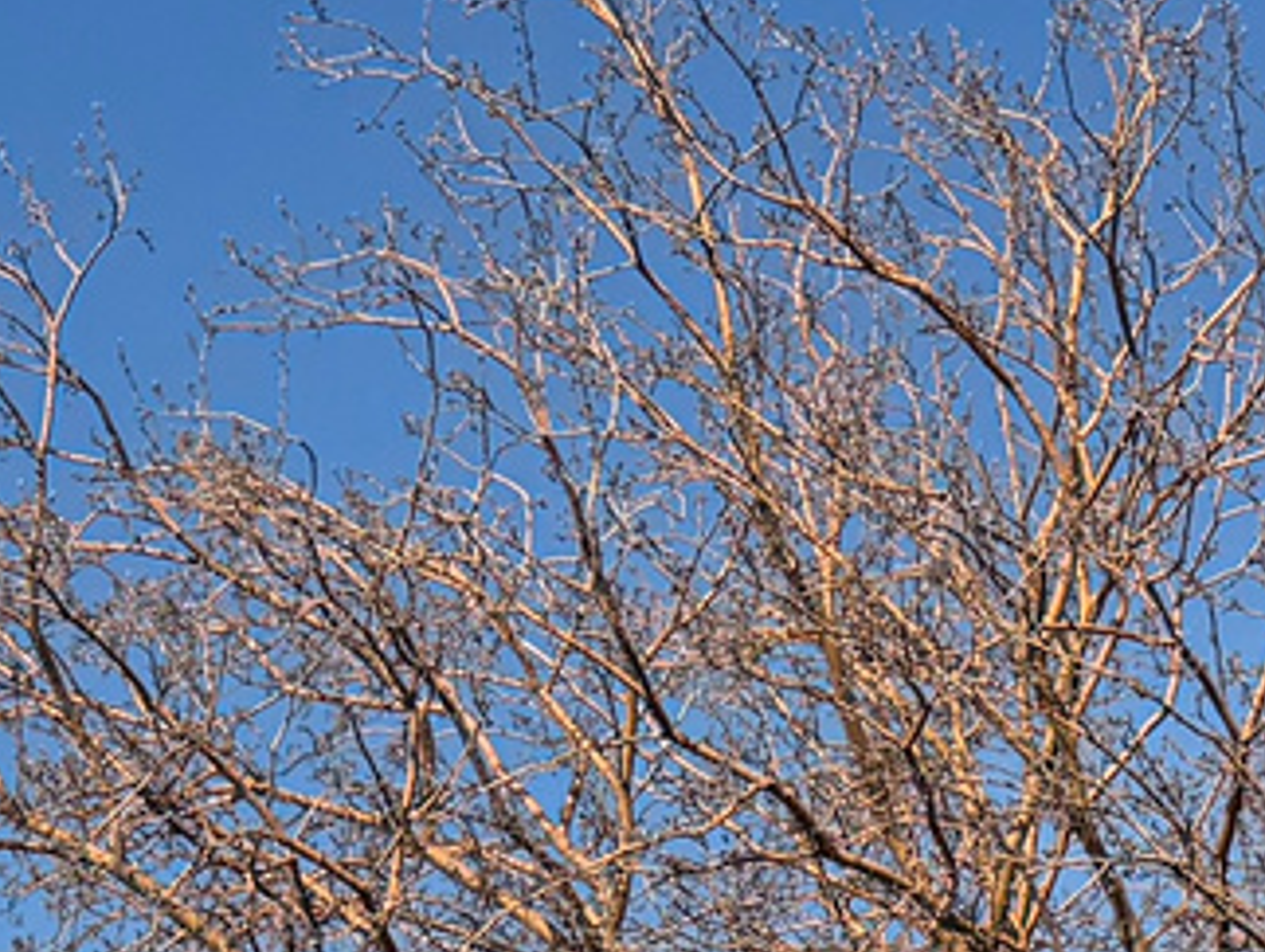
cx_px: 979
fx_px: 5561
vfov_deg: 8.4
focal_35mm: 152
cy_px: 2719
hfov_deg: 12.9
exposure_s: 1/4975
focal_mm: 6.76
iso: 80
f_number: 1.78
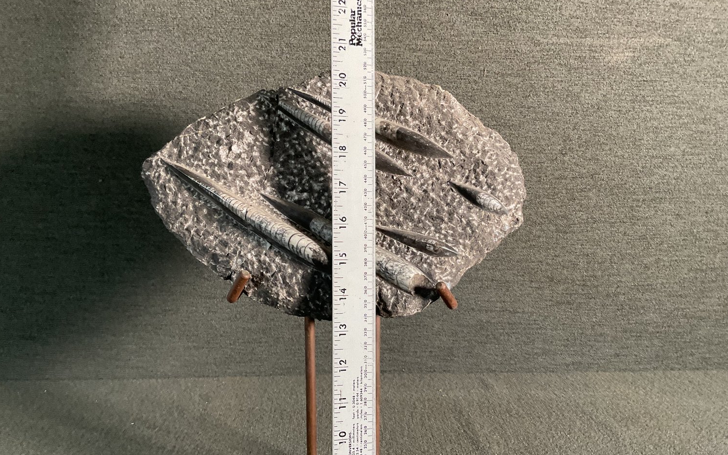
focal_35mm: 31
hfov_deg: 61.2
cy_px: 253
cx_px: 361
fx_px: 615
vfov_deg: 40.6
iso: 160
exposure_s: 1/60
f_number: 1.8
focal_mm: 3
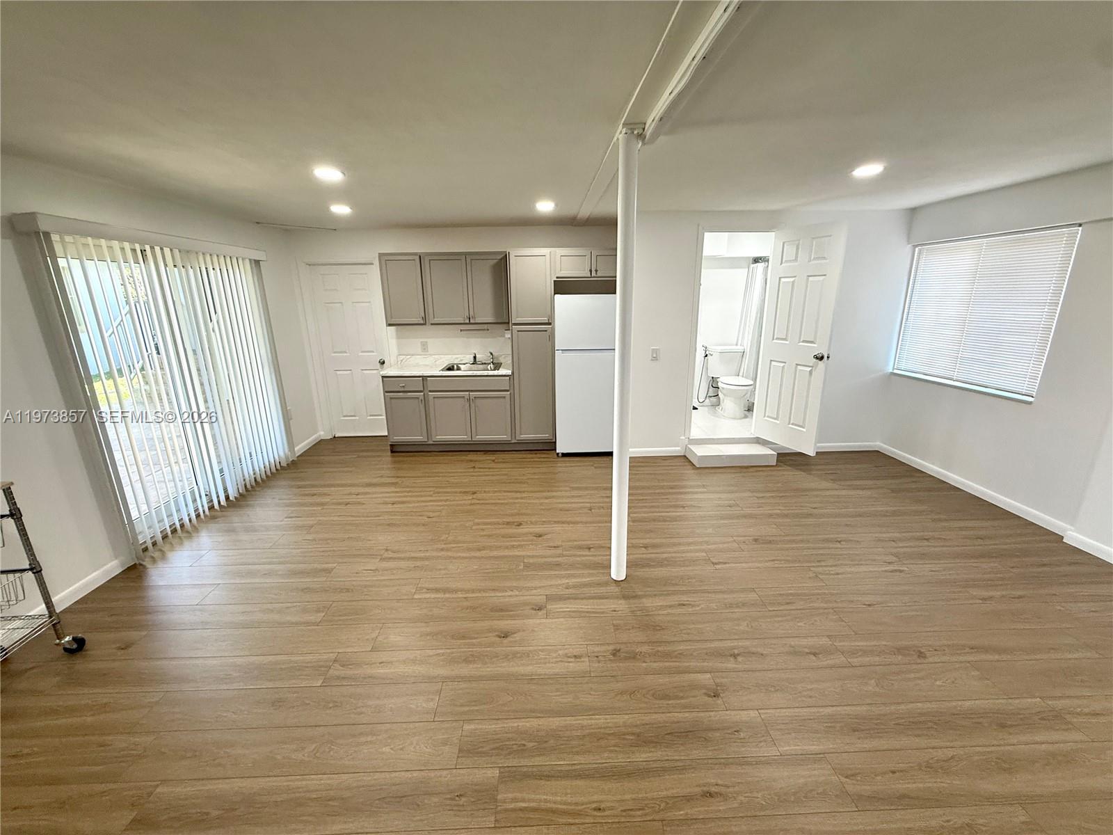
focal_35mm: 14
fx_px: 450
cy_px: 418
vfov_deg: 85.7
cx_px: 556
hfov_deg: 102.1
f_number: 2.2
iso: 250
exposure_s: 1/120
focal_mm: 2.22
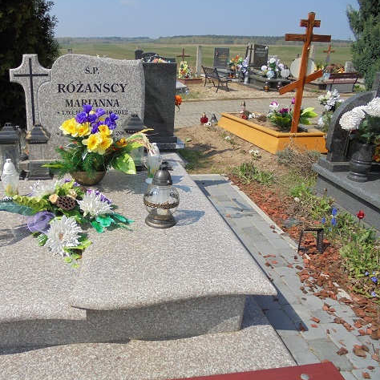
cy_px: 188
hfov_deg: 51.6
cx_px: 128
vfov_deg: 52.5
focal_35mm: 31
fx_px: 385
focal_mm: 4.6
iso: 100
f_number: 11.5
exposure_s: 1/125
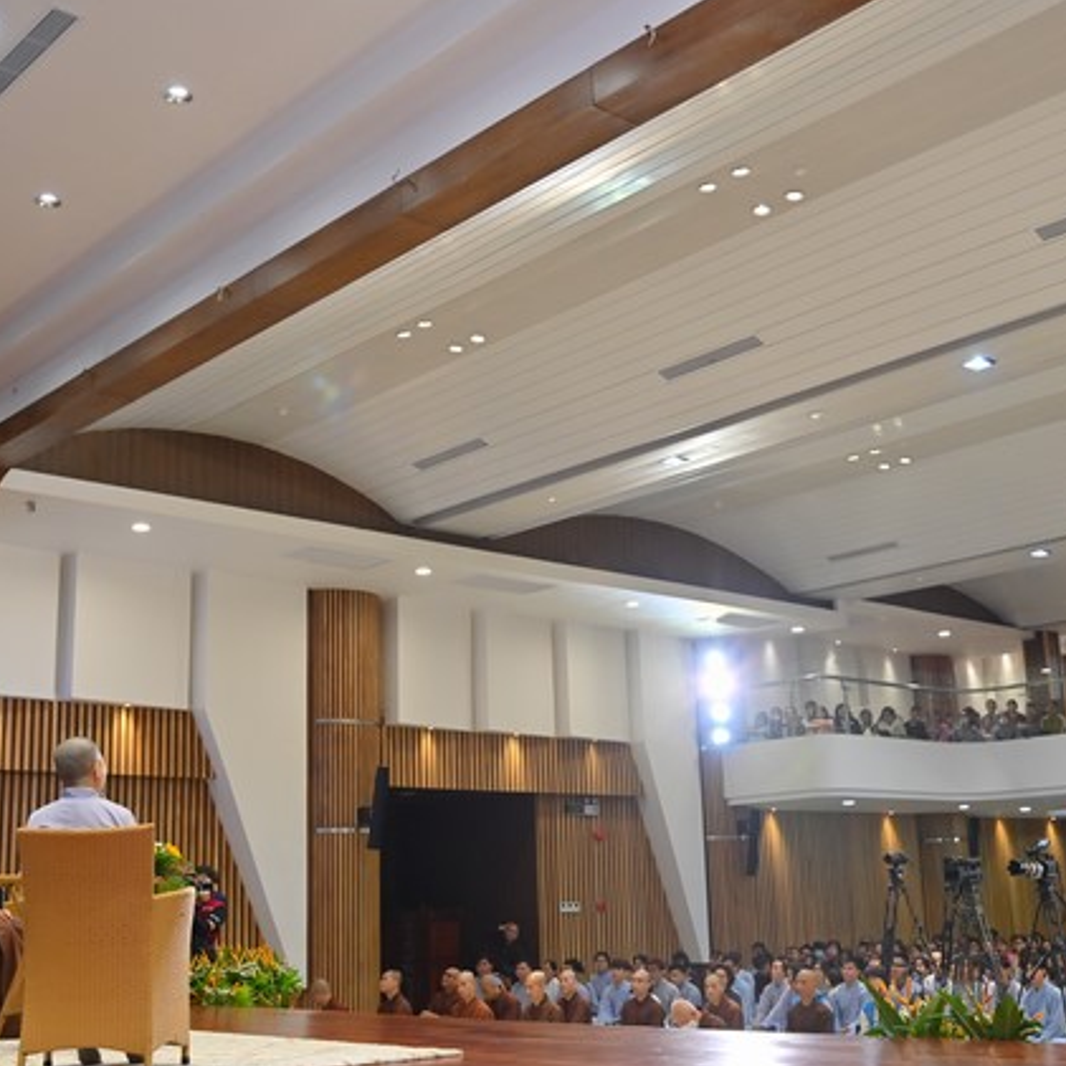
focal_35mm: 42
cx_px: 529
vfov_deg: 40.0
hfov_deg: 40.0
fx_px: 1463
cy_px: 538
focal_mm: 32
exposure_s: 1/160
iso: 1250
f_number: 5
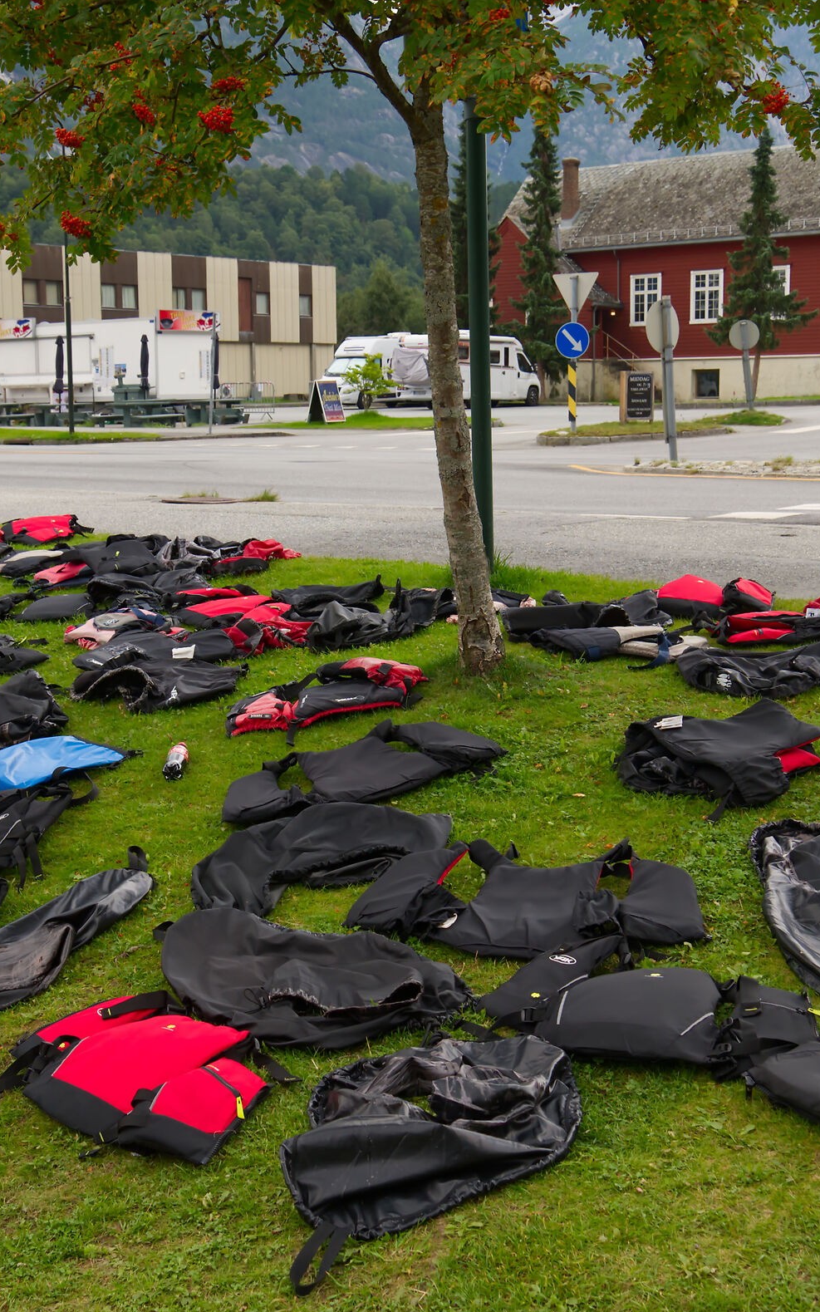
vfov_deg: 41.8
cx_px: 338
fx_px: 1716
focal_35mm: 48
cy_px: 657
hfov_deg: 26.8
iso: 800
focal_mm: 31
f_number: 6.3
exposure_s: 1/320
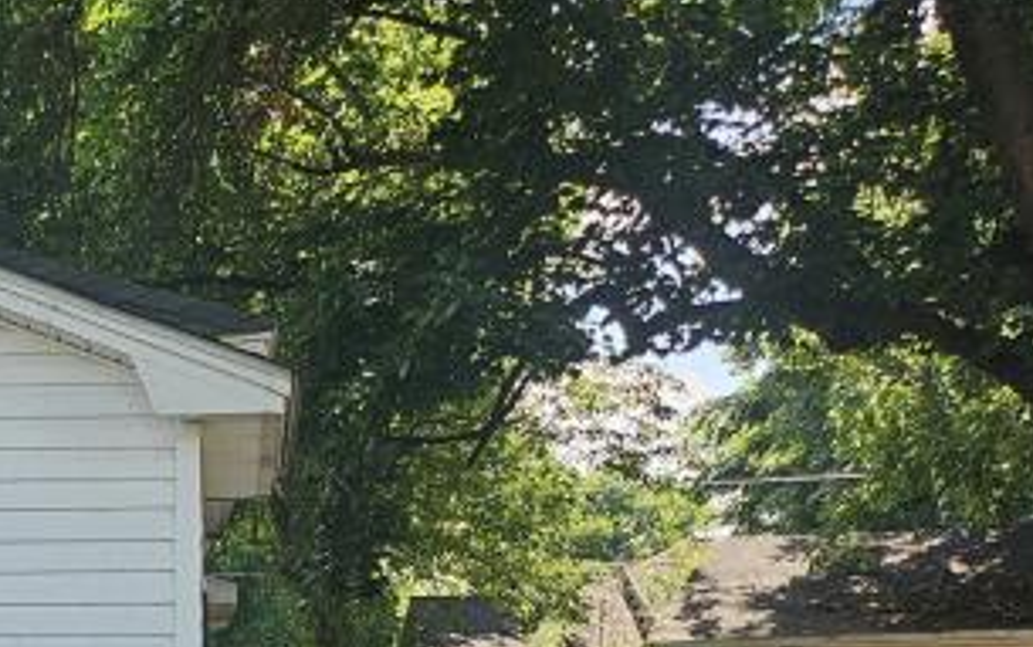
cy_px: 816
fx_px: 2253
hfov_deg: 21.7
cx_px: -500
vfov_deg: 15.6
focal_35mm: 80
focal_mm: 5
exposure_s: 1/833
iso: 50
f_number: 1.8
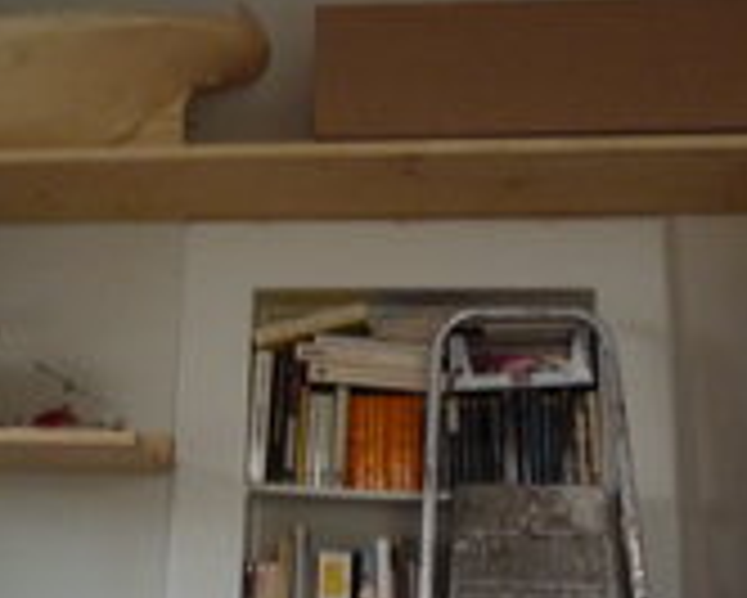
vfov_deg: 23.0
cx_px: 243
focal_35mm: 66
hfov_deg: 28.5
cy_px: 166
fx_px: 1460
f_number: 3.3
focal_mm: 4.7
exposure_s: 1/8
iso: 400
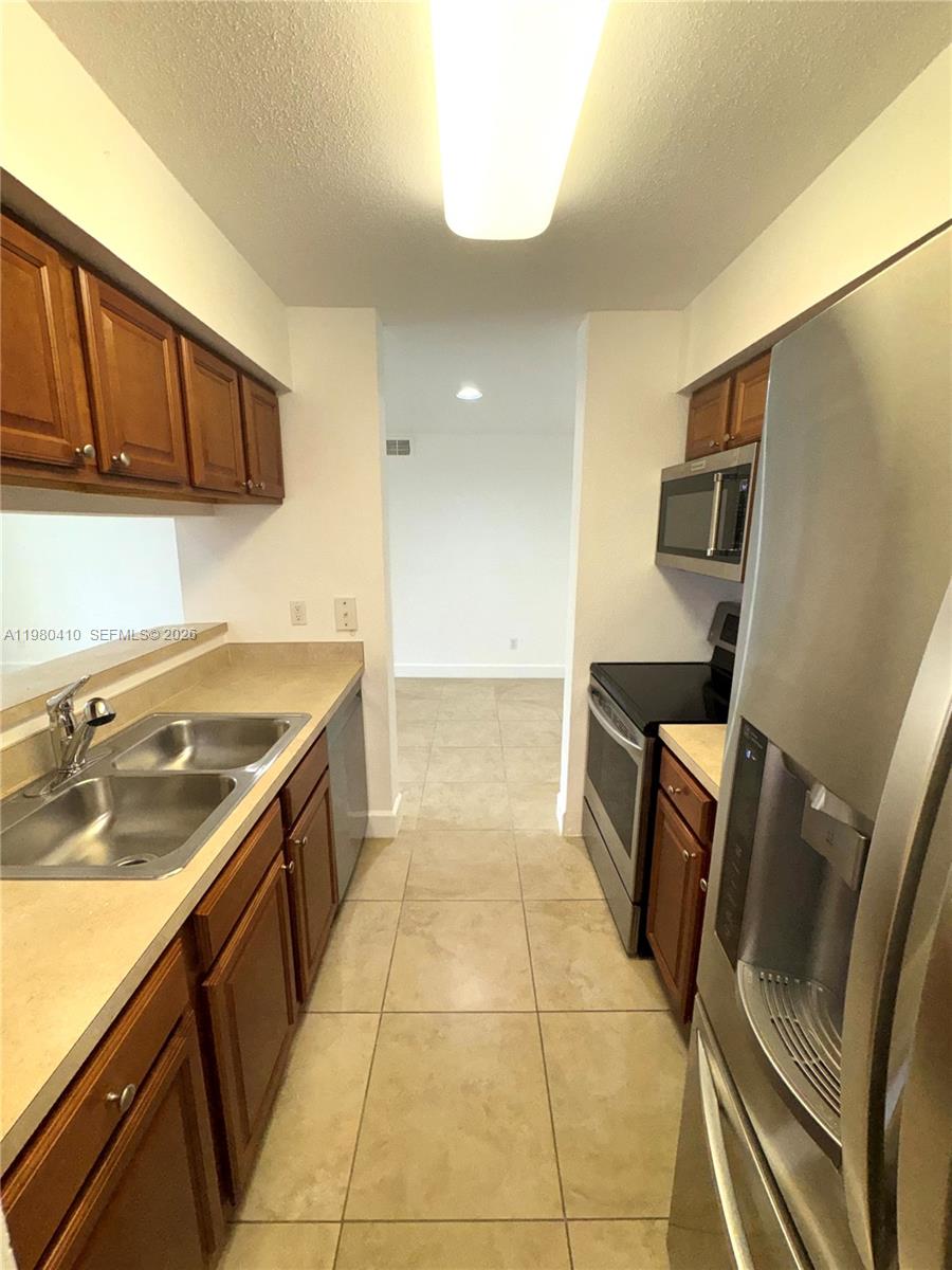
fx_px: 513
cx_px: 476
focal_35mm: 14
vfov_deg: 102.1
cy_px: 635
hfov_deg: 85.7
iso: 160
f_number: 2.2
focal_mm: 2.22
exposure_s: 1/120
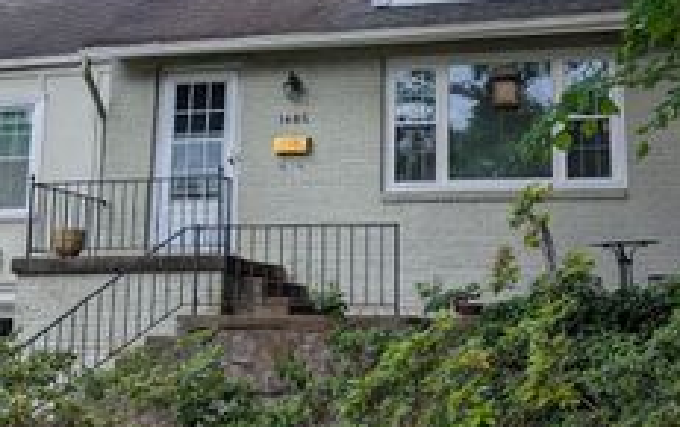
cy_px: -12
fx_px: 1021
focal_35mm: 55
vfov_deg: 22.6
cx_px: 489
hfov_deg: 36.2
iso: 20
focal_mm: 6.9
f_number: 1.68
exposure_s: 1/771
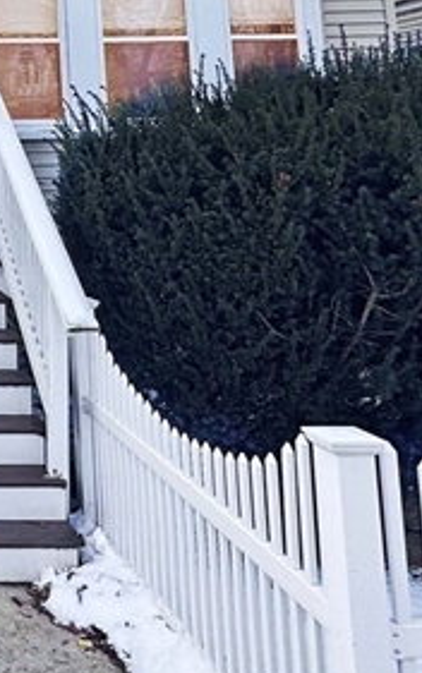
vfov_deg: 34.5
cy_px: 17
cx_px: -189
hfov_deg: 20.8
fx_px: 992
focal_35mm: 54
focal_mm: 2.22
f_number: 2.2
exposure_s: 1/716
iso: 40
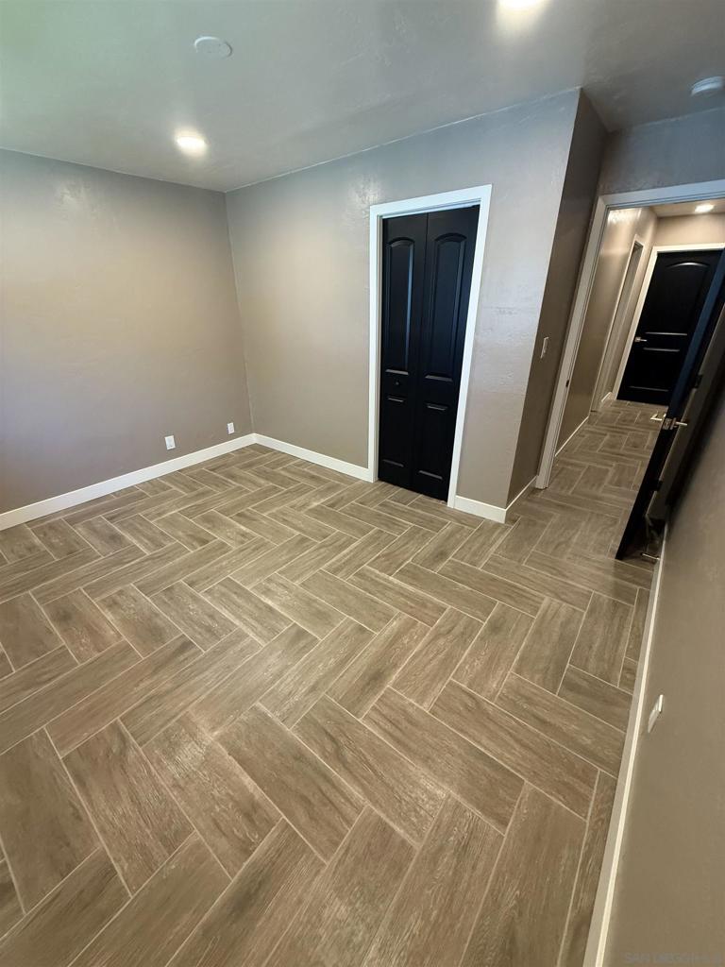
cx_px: 362
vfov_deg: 102.1
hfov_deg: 85.7
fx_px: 391
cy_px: 484
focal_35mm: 14
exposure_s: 1/60
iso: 320
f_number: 2.2
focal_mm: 2.22
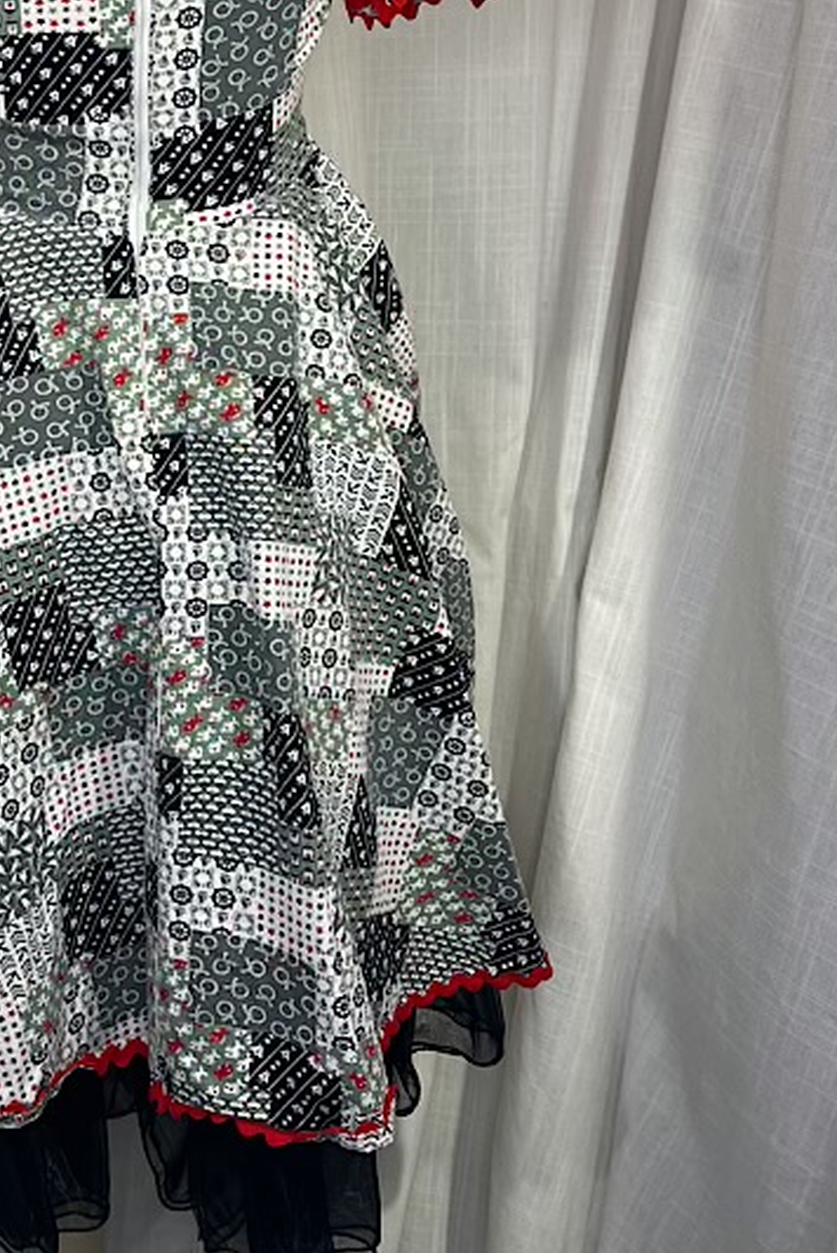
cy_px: 339
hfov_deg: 33.1
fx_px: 1358
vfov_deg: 48.0
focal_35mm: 39
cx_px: 143
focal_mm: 5.1
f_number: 1.6
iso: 32
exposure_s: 1/161
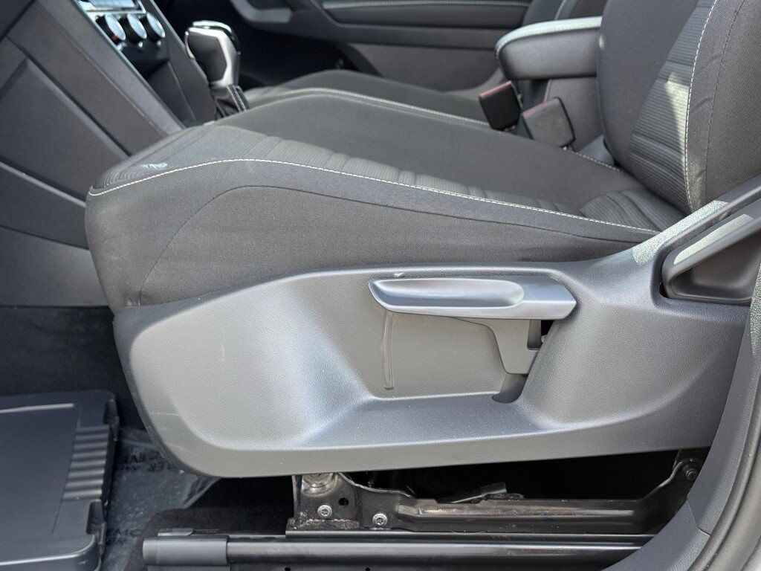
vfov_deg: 30.3
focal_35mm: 48
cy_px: 286
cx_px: 380
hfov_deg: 39.7
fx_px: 1055
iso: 100
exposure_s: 1/244
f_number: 1.78
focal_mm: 6.76
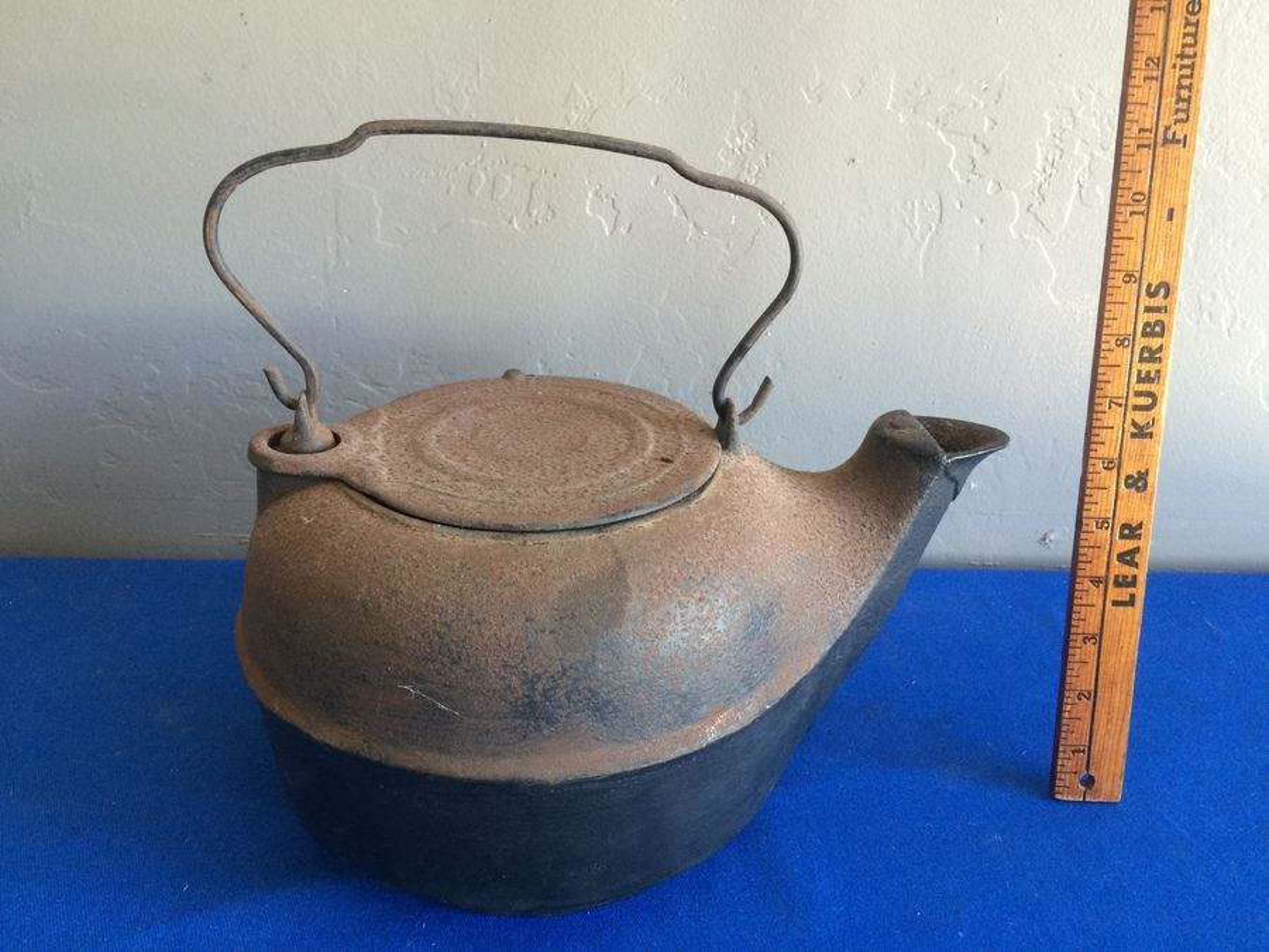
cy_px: 476
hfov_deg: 61.7
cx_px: 634
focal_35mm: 29
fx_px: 1063
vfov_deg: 48.2
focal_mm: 4.15
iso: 100
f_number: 2.2
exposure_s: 1/30
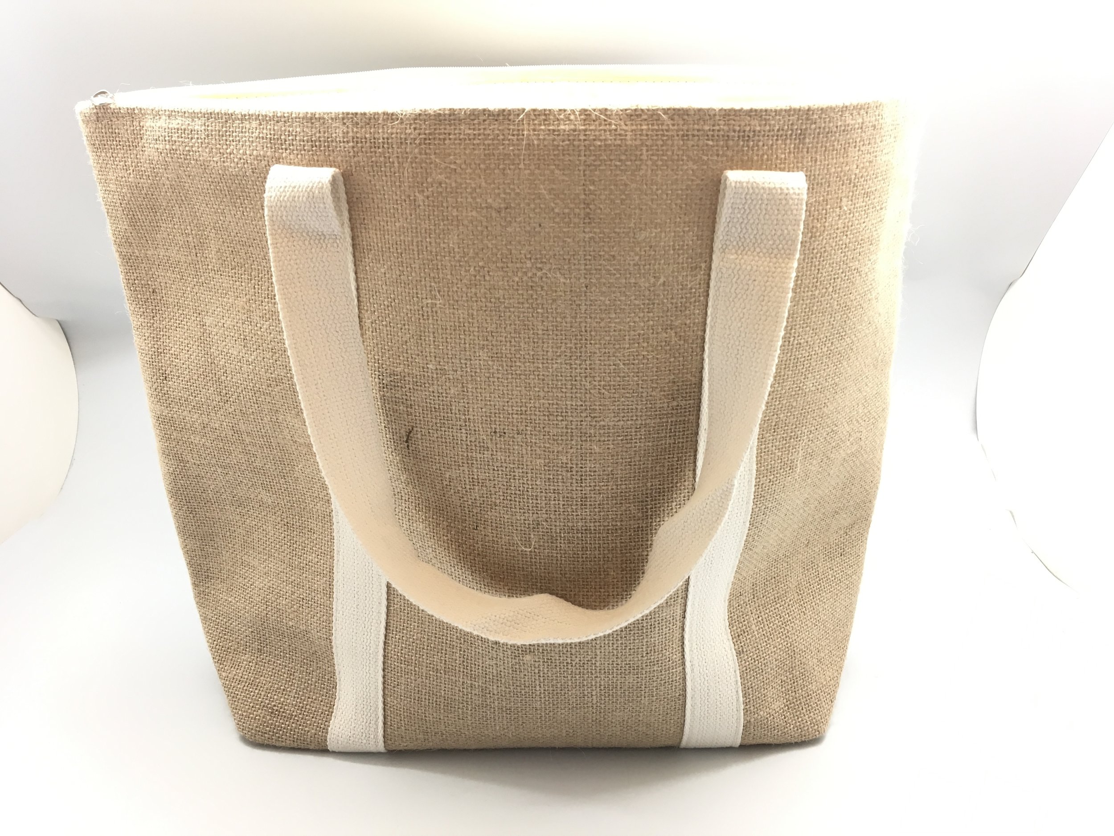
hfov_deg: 61.7
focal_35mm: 29
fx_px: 933
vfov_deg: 48.2
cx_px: 557
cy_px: 418
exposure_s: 1/33
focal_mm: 4.15
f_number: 2.2
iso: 40
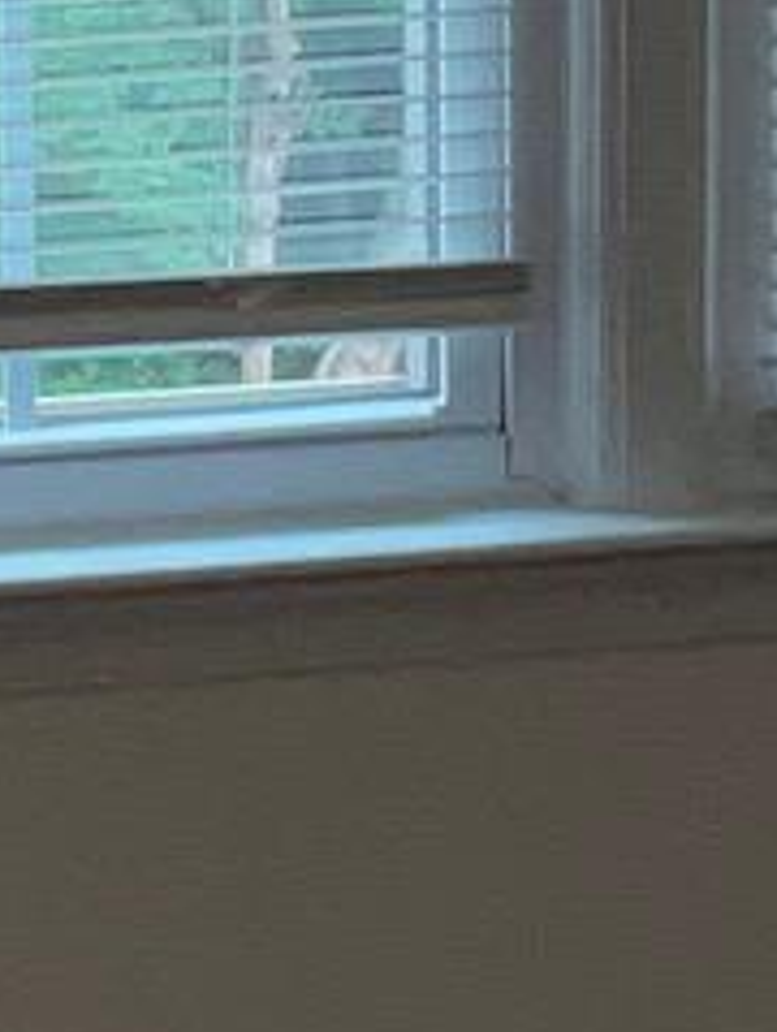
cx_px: 168
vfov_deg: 7.9
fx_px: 7402
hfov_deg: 6.0
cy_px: 60
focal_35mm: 248
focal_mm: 3
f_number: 1.8
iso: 16
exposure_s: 1/70
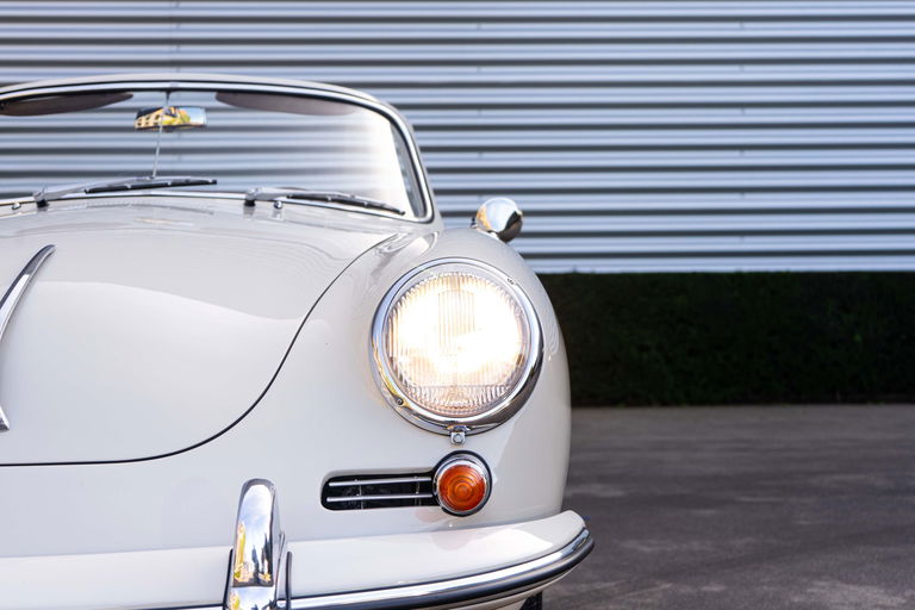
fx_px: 1296
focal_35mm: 51
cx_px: 458
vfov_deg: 26.5
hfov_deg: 38.9
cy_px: 305
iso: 50
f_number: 4.5
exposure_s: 1/60
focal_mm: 51
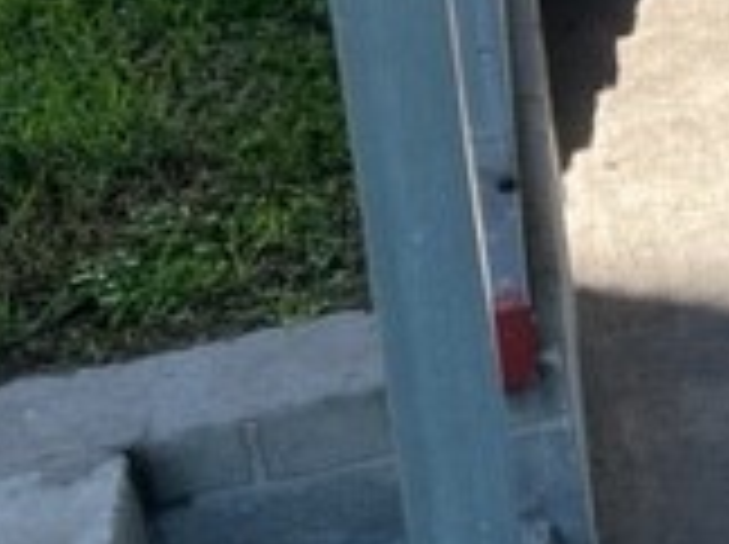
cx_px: 1336
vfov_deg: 13.3
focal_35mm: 103
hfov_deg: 16.0
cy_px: -346
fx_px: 2166
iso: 50
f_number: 1.5
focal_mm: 5.7
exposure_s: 1/1029
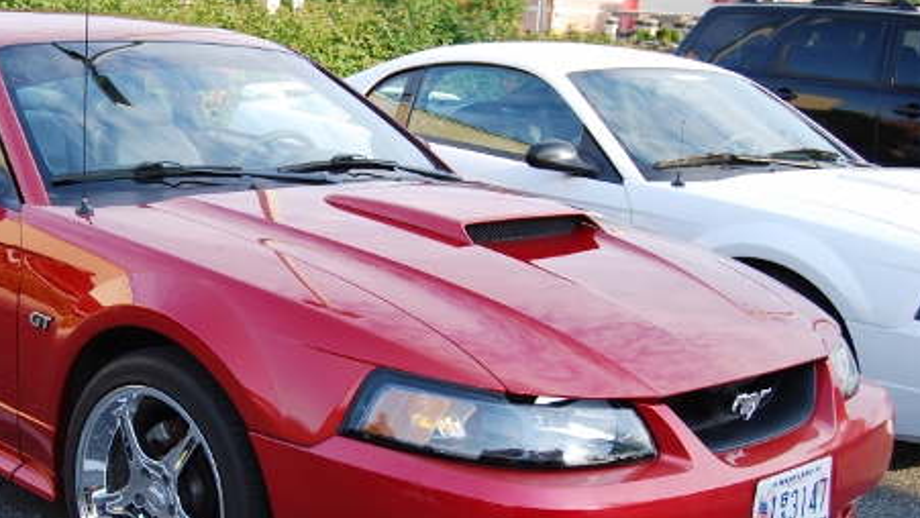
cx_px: 277
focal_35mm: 58
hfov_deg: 35.5
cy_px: 318
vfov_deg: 20.7
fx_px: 1415
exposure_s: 1/125
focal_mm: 26
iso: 140
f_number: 5.6
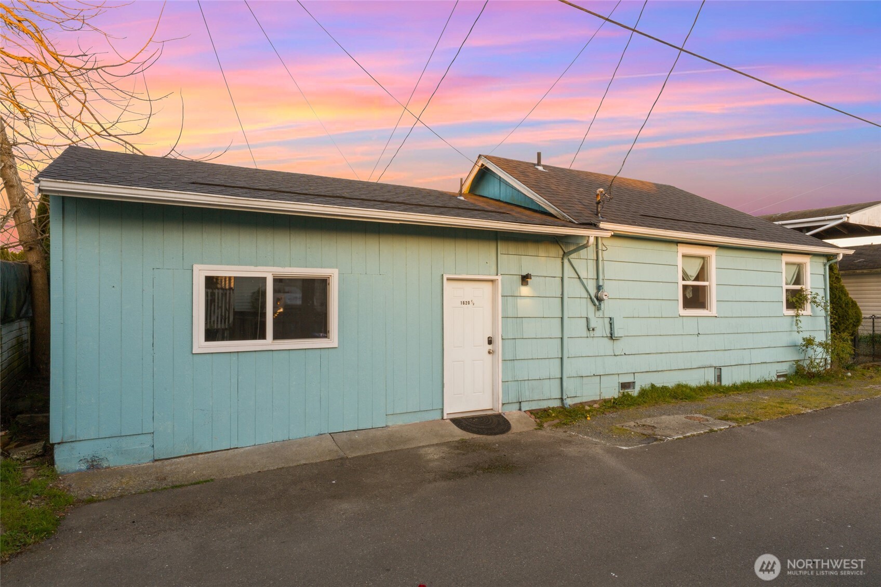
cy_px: 294
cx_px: 440
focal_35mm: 22
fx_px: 538
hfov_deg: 78.6
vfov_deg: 57.2
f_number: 22
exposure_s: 1/8
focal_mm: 22
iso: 250
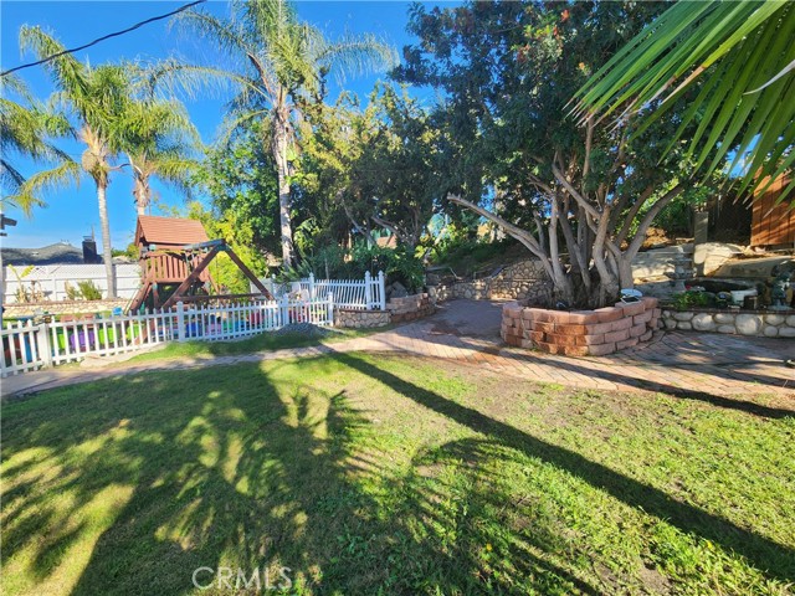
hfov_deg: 106.2
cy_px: 298
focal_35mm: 13
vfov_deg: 89.9
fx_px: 299
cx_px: 398
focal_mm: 2.2
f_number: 2.2
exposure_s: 1/483
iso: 50
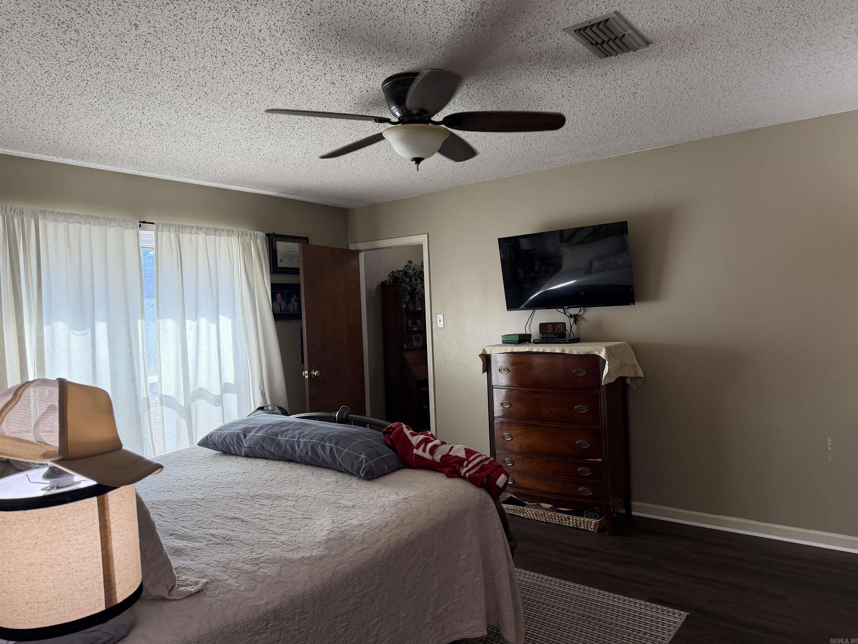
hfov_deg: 71.6
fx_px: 595
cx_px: 429
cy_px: 322
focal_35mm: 24
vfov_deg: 56.8
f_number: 1.78
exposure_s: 1/144
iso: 200
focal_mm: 6.76
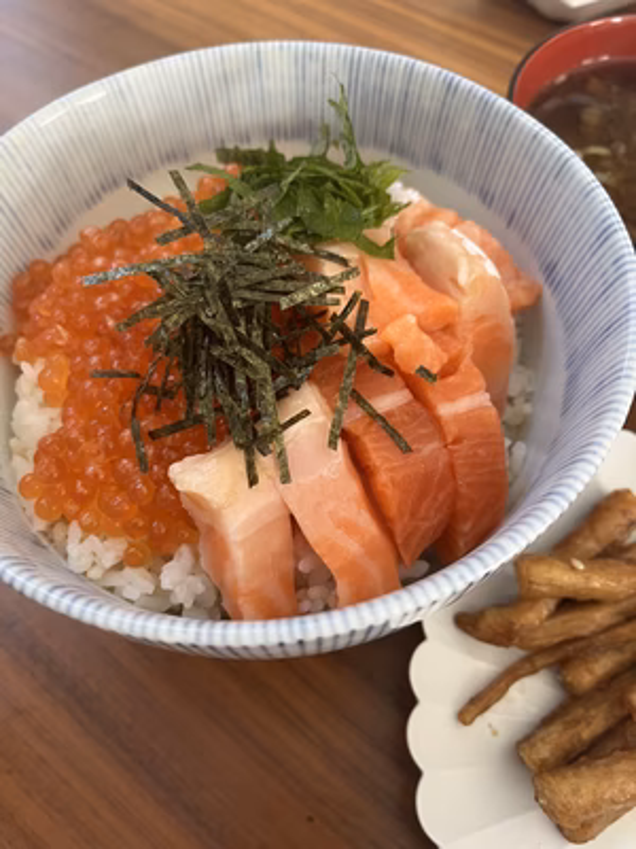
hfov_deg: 53.1
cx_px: 318
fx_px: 637
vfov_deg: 67.3
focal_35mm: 26
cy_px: 424
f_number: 1.6
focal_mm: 5.1
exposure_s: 1/60
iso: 160
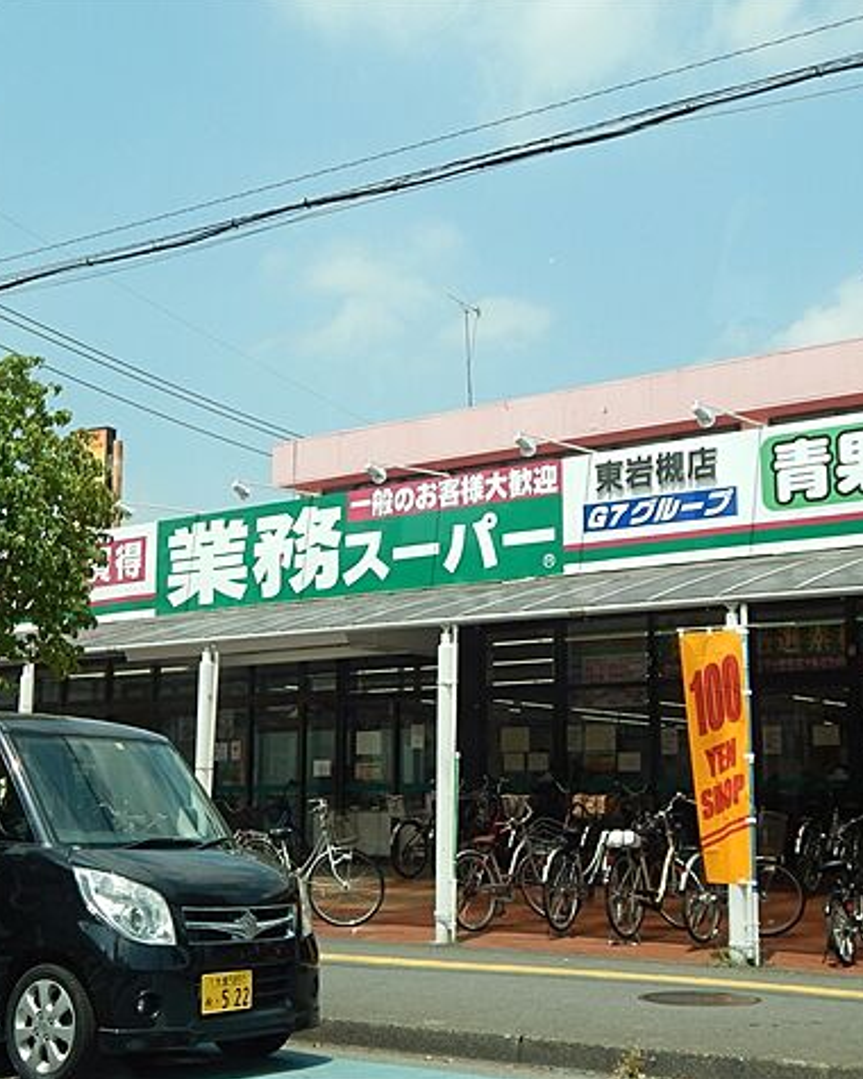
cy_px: 538
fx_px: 1596
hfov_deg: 30.2
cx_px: 404
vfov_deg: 37.3
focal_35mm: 50
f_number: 3.4
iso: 125
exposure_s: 1/800
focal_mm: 6.8
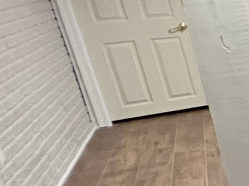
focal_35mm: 62
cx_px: 590
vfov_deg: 23.6
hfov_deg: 15.5
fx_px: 446
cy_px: 102
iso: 320
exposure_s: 1/60
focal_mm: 1.57
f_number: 1.8
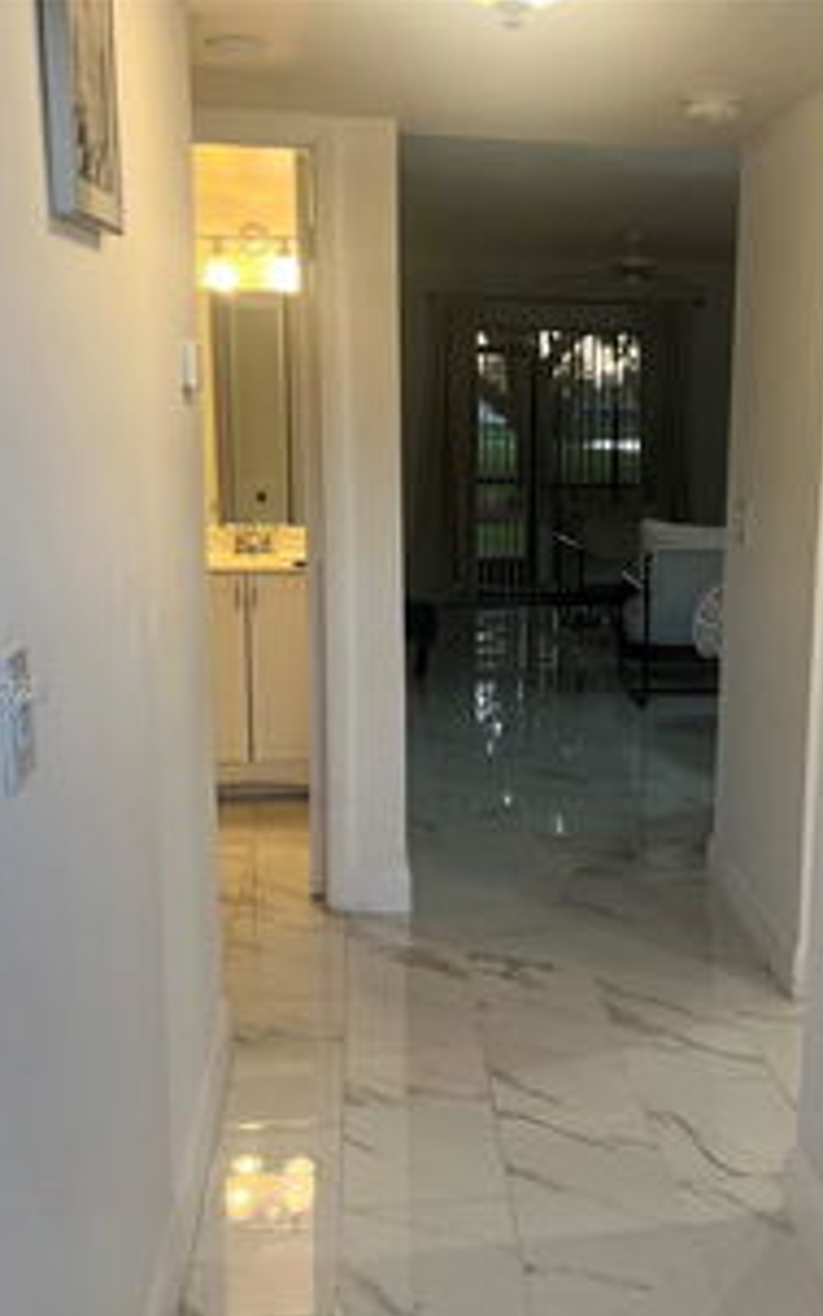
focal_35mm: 39
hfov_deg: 32.2
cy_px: 693
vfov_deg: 50.3
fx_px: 1398
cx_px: 612
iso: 80
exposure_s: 1/120
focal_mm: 5.1
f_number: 1.6
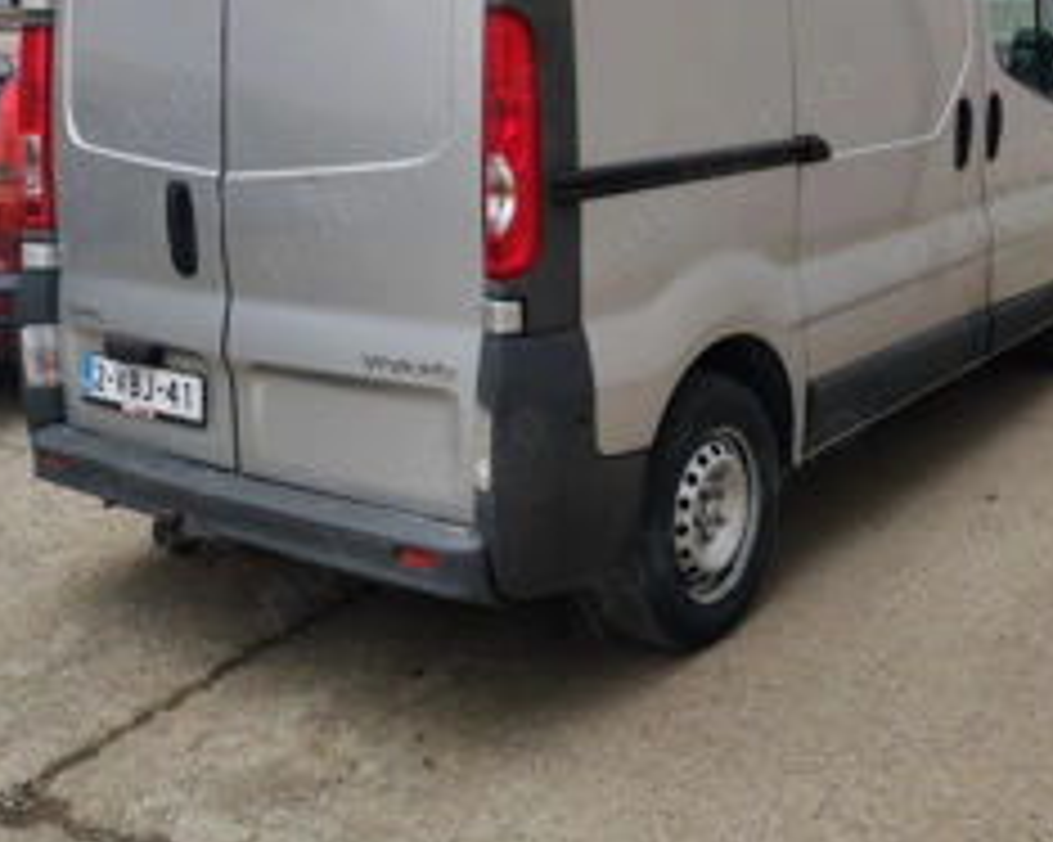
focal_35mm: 45
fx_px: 1402
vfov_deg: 33.0
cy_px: 243
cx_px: 558
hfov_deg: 41.2
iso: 50
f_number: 1.9
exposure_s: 1/320
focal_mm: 6.12
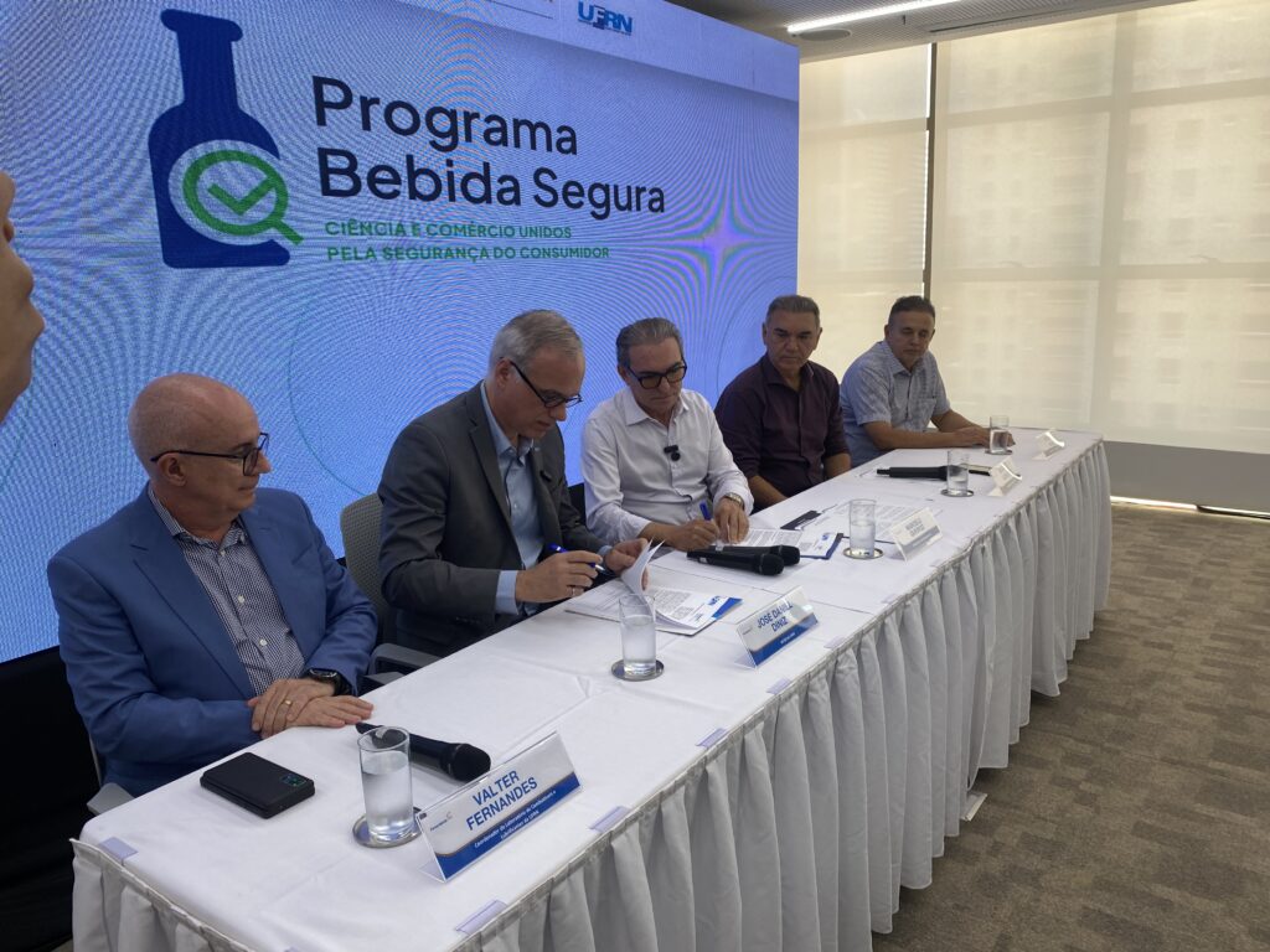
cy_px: 476
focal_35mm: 26
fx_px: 954
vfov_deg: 53.1
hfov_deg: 67.3
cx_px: 635
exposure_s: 1/120
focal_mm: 4.25
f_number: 1.8
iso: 50
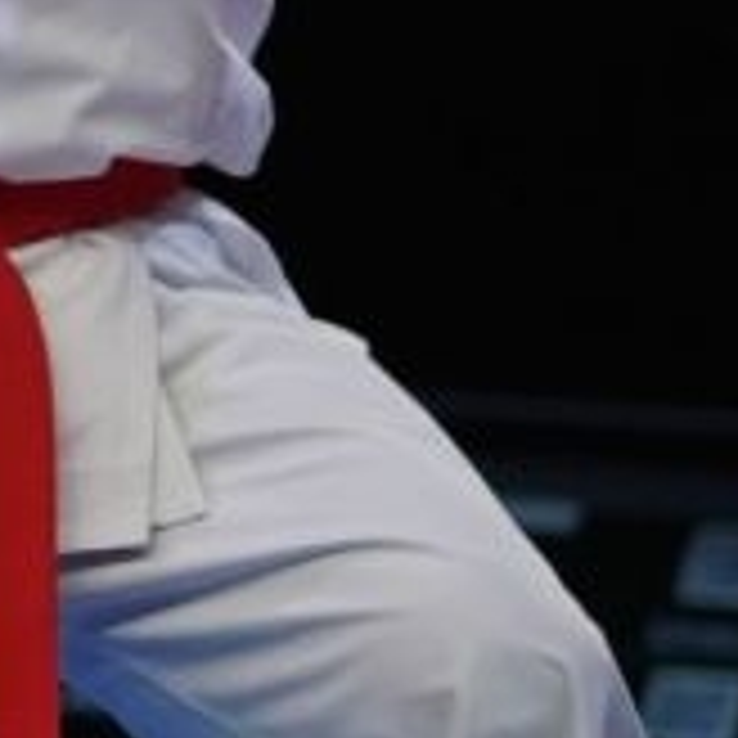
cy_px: 351
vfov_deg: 2.0
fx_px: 20961
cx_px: -2120
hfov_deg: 2.0
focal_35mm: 869
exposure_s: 1/1000
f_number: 2.8
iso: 640
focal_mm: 93
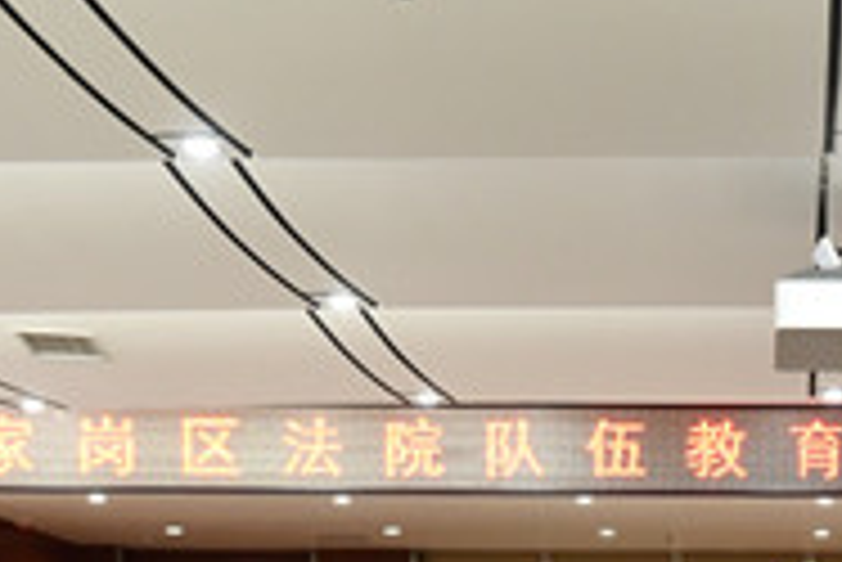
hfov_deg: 16.3
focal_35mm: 123
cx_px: 815
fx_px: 2879
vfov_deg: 10.9
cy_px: 726
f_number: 4.5
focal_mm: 46
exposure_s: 1/80
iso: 3200
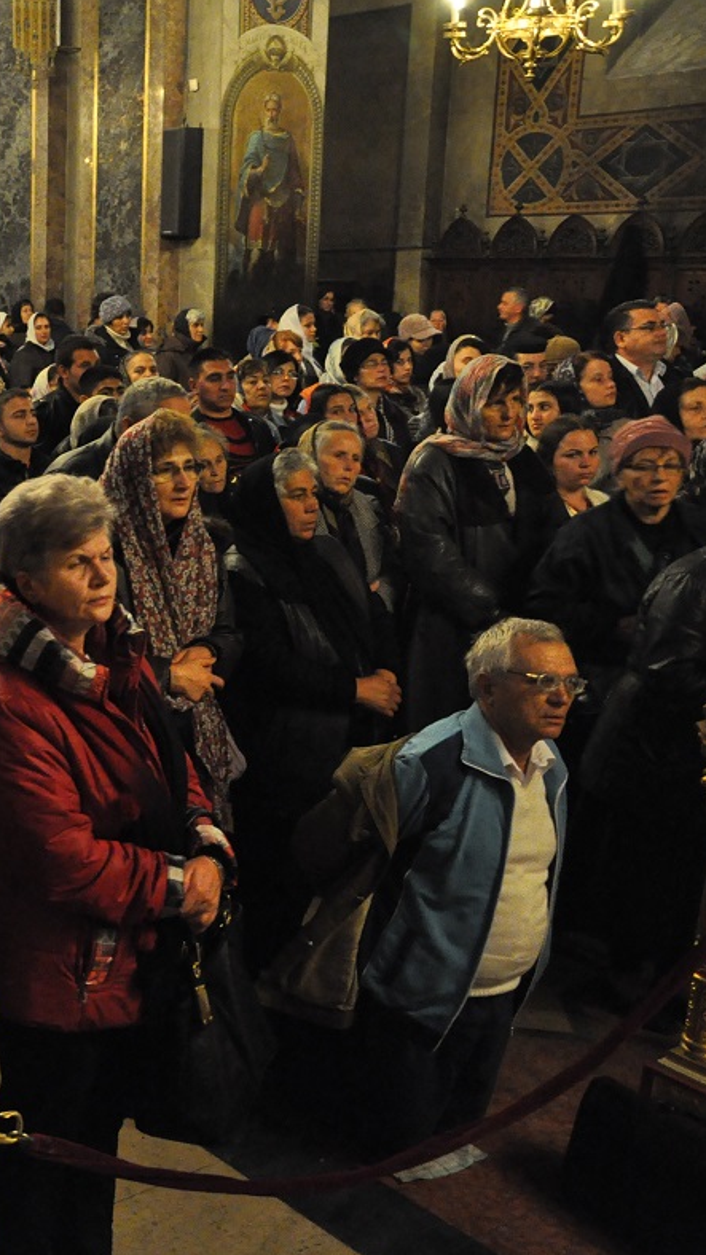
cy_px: 628
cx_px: -231
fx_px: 1432
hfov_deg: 24.0
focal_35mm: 43
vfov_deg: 47.4
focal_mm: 18
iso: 3200
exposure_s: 1/30
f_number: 4.5
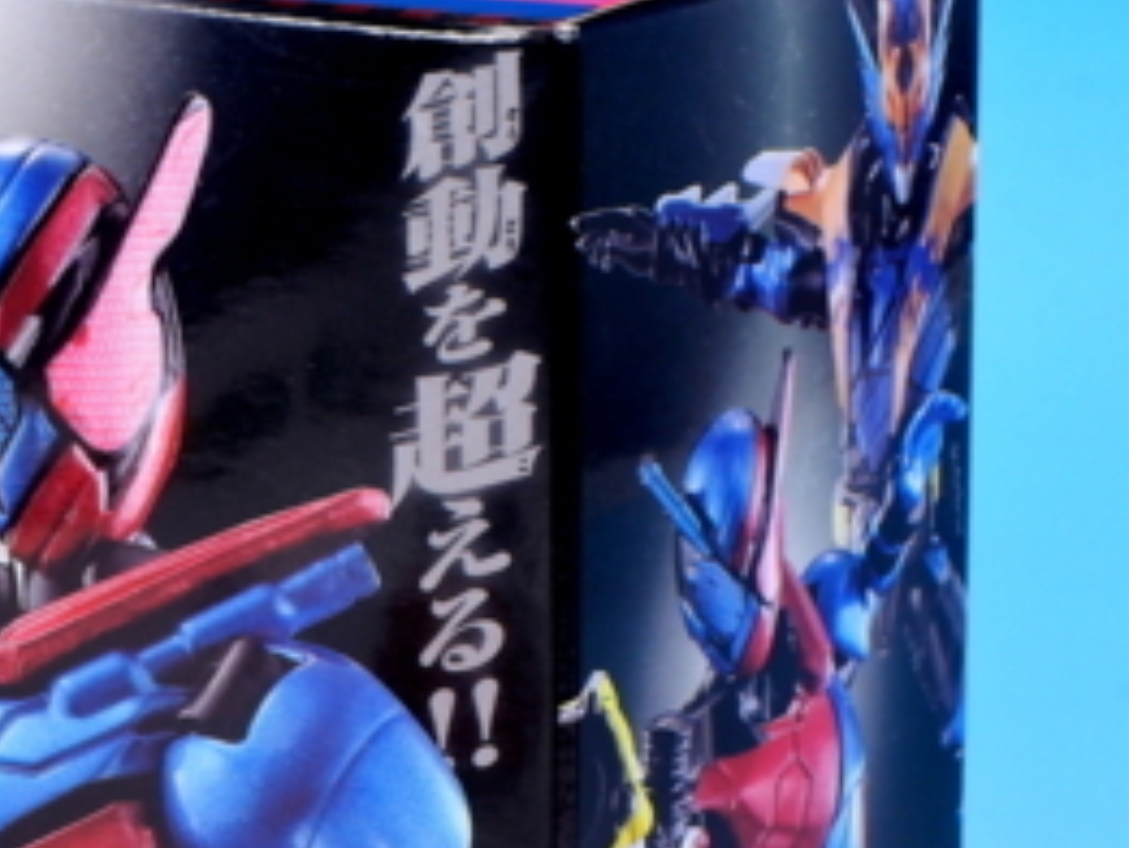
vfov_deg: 6.8
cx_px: -108
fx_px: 7113
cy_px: 736
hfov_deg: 9.0
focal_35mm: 218
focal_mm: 20.2
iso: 80
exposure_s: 1/1.6
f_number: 7.1
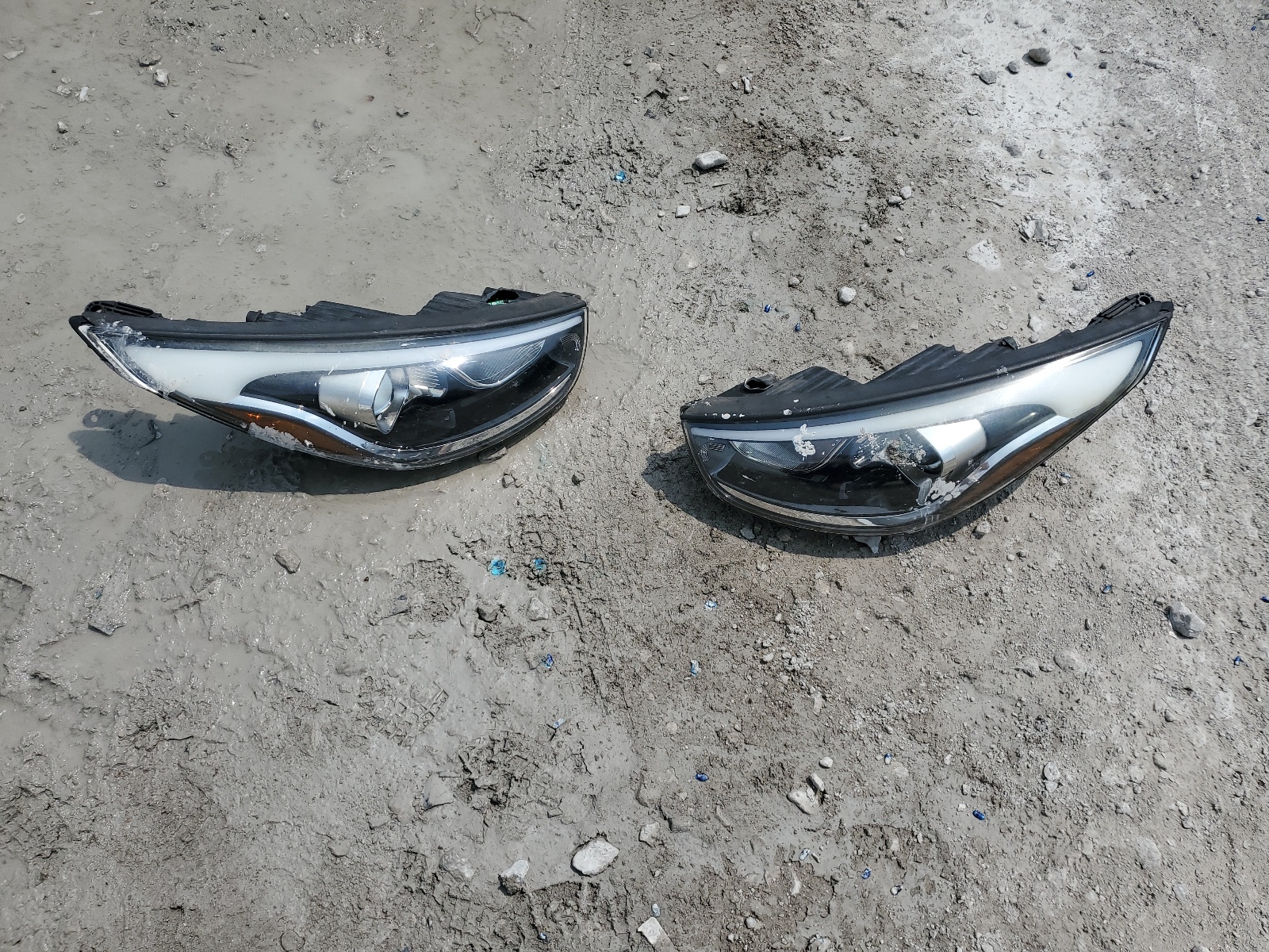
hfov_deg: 67.3
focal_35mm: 26
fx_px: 953
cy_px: 476
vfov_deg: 53.1
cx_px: 634
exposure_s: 1/5000
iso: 50
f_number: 1.5
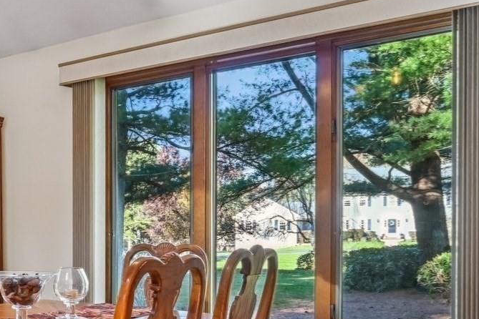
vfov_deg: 27.2
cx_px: -87
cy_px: 239
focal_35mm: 49
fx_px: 652
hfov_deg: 33.4
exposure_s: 1/8
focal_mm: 16
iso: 400
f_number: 8
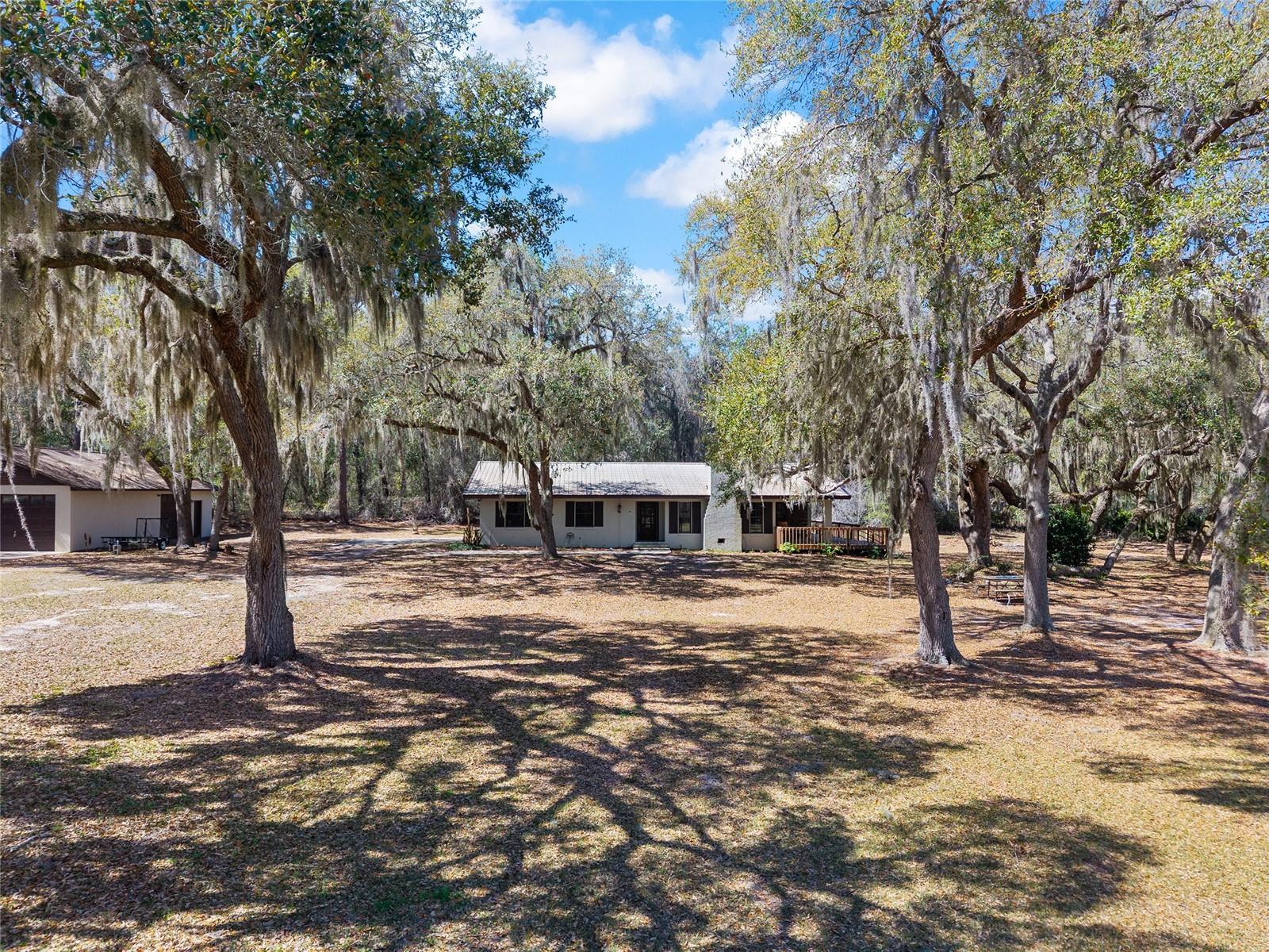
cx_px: 634
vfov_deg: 56.8
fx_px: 880
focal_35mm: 24
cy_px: 476
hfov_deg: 71.6
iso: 160
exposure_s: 1/1500
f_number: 1.8
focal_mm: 8.67
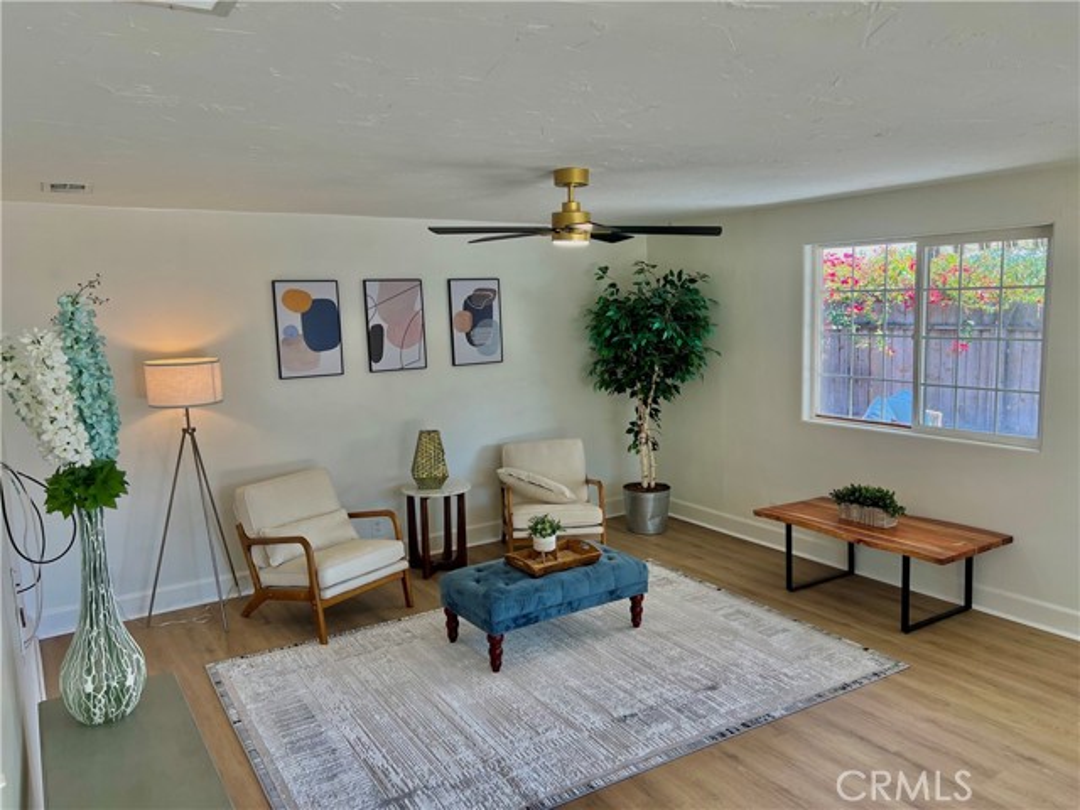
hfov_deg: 67.3
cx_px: 540
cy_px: 405
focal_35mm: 26
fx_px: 811
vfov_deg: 53.1
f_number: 1.5
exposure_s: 1/120
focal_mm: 5.7
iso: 32
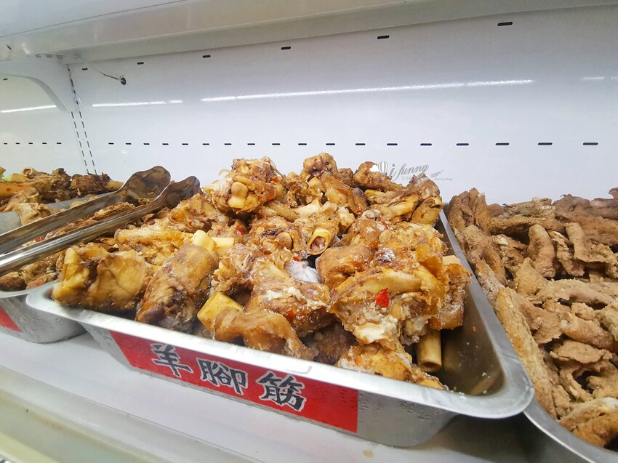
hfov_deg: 94.5
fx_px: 286
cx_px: 309
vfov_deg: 78.1
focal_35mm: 16
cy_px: 232
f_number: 2.2
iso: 250
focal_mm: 2.35
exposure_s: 1/120
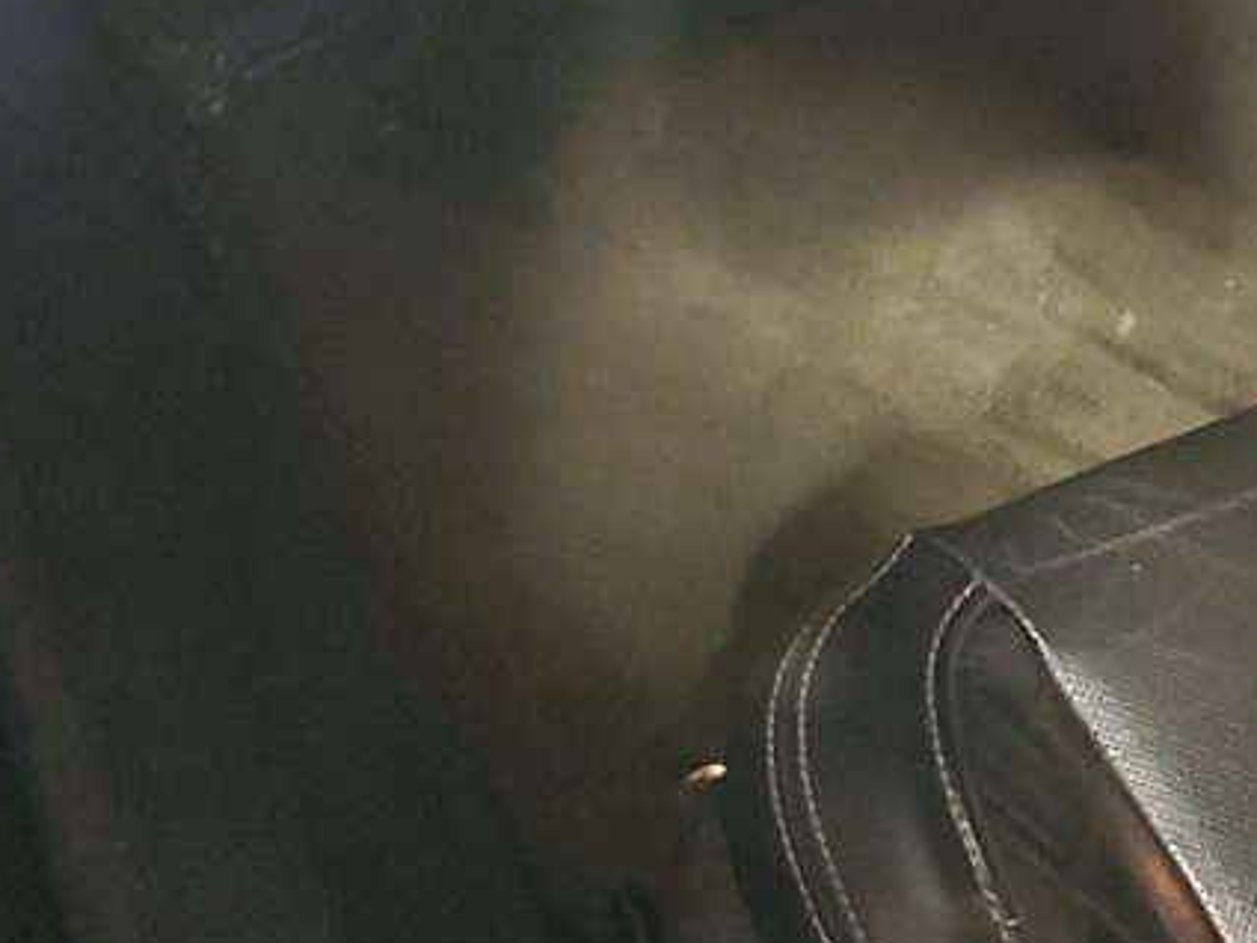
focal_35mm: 98
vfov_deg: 14.7
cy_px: -154
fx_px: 3559
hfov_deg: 18.8
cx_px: 1580
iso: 294
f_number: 1.5
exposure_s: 1/15
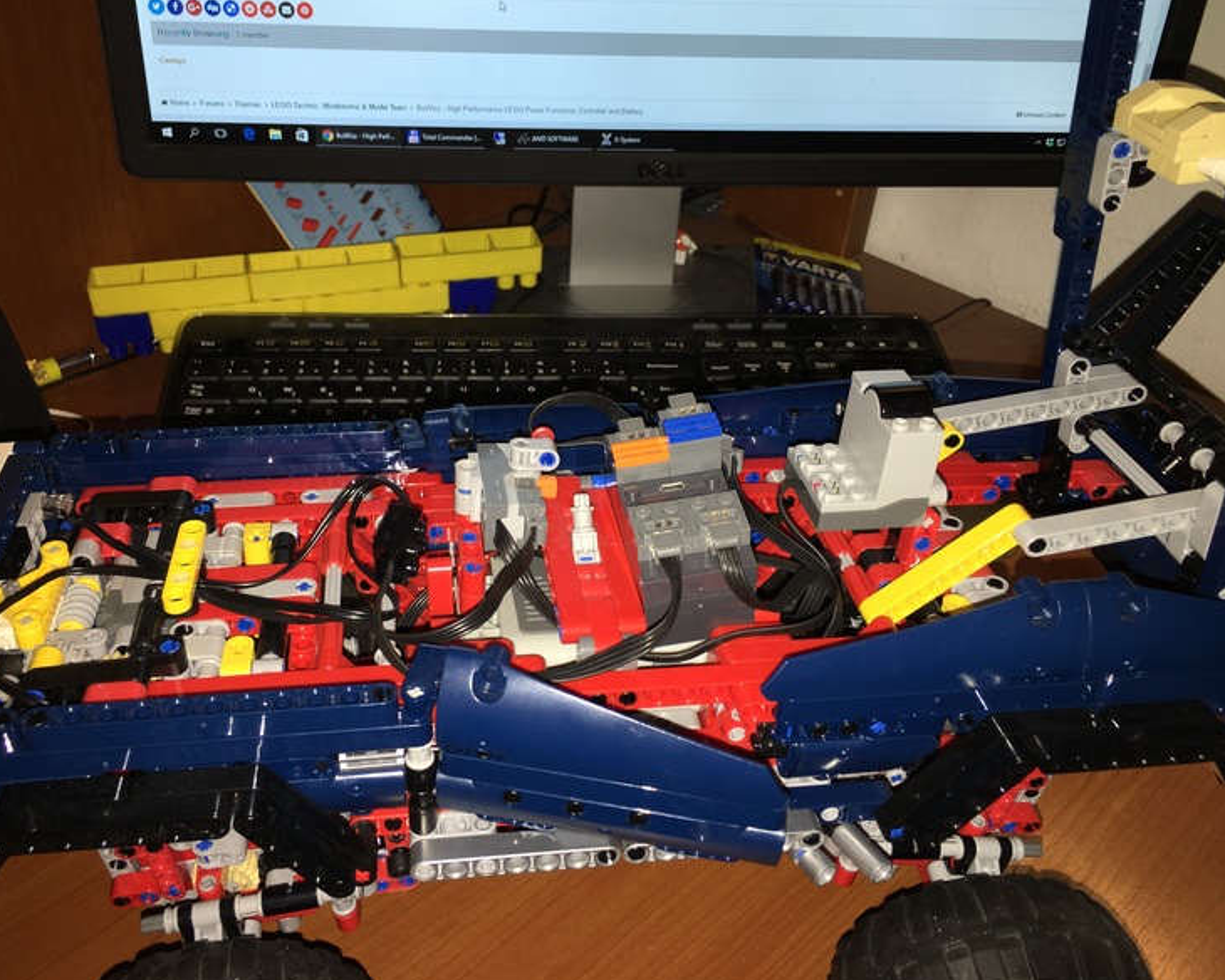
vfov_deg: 47.1
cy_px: 487
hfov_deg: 57.1
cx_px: 557
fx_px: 1124
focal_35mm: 31
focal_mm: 4.15
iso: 25
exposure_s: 1/17
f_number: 2.2
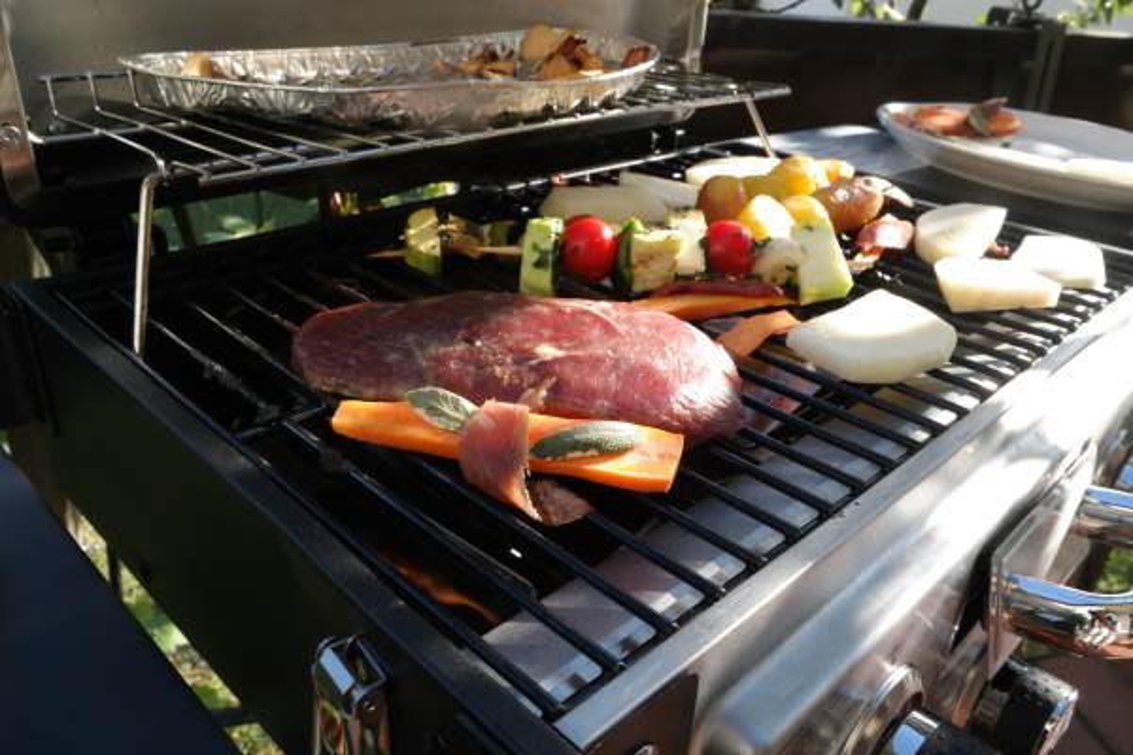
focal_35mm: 29
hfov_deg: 63.7
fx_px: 913
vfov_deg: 45.0
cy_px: 378
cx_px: 566
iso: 400
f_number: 14
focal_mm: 19
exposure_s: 1/40
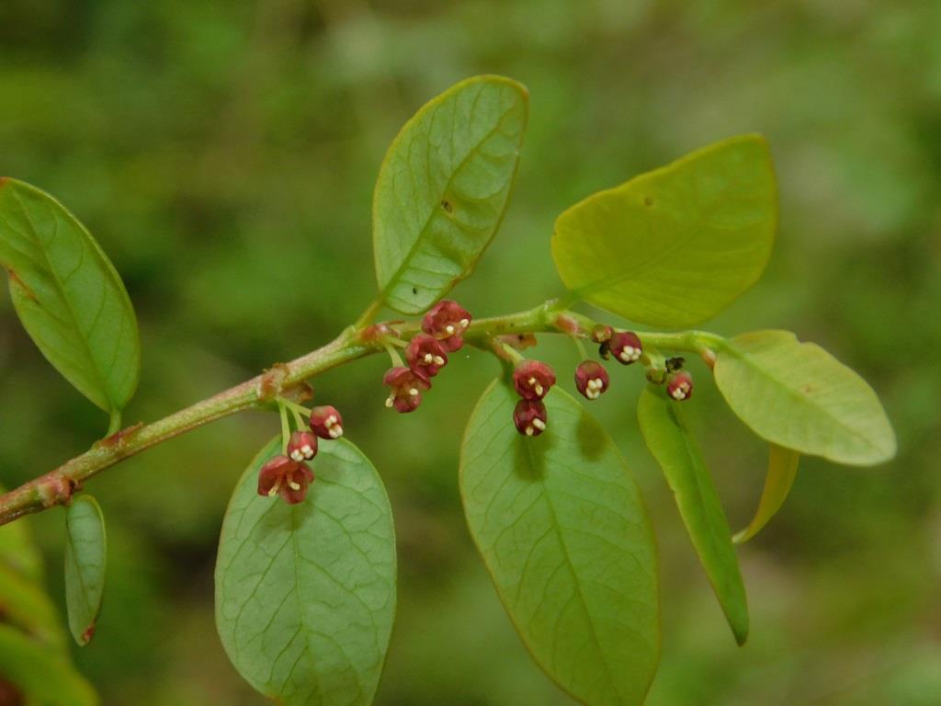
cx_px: 470
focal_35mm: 71
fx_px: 1930
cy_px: 353
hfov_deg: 27.4
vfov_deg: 20.7
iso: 200
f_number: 8.6
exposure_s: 1/60
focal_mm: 12.6
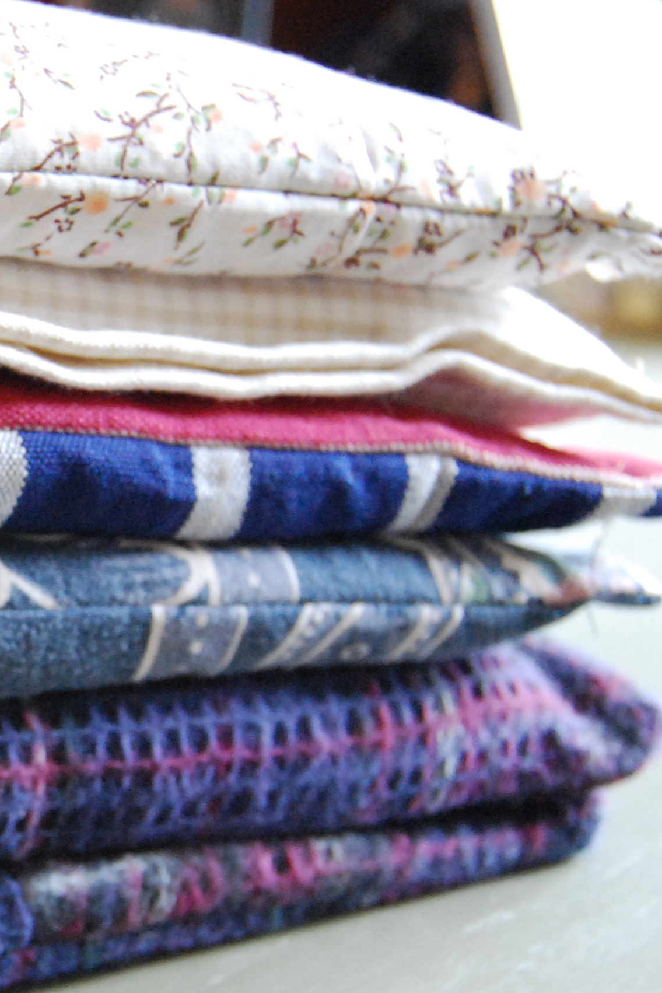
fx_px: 2261
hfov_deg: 15.7
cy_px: 595
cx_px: -229
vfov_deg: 24.7
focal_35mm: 82
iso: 1600
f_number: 4
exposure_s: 1/25
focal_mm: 24
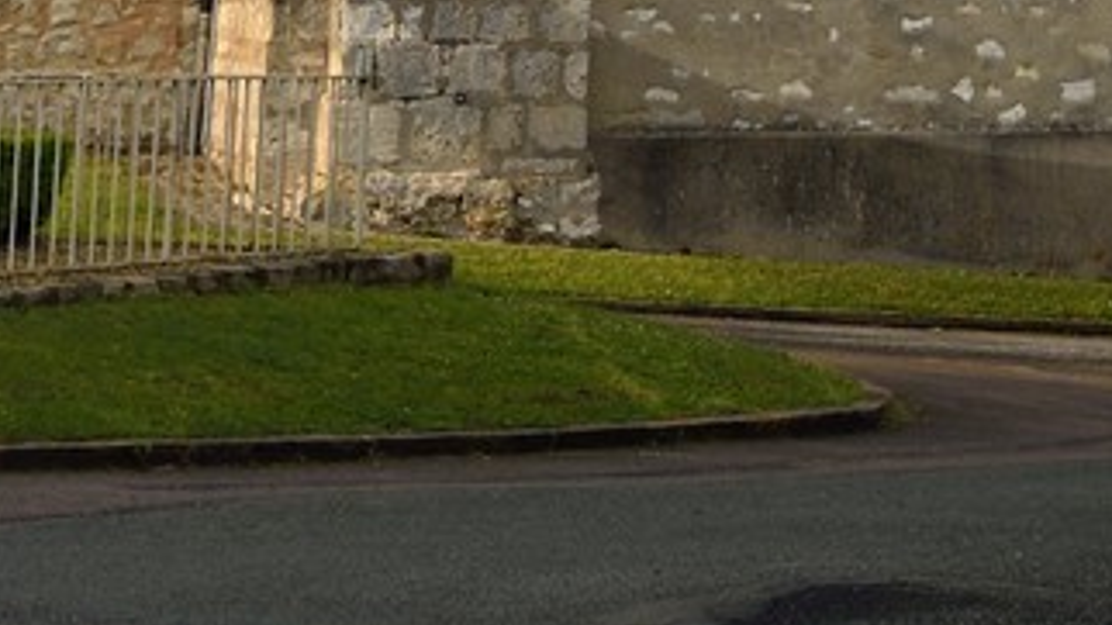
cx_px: 1185
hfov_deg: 13.1
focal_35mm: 161
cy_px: -1098
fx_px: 4746
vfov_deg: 6.9
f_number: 9
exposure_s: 1/250
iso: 200
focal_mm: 31
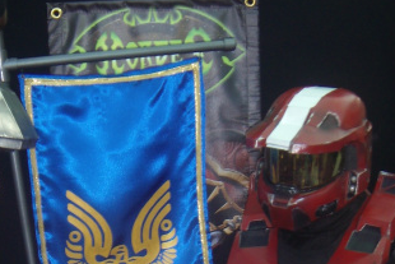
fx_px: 933
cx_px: 110
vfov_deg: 15.6
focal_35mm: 85
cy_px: 308
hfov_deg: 23.7
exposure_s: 1/60.2
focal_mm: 6.4
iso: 64
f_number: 3.5
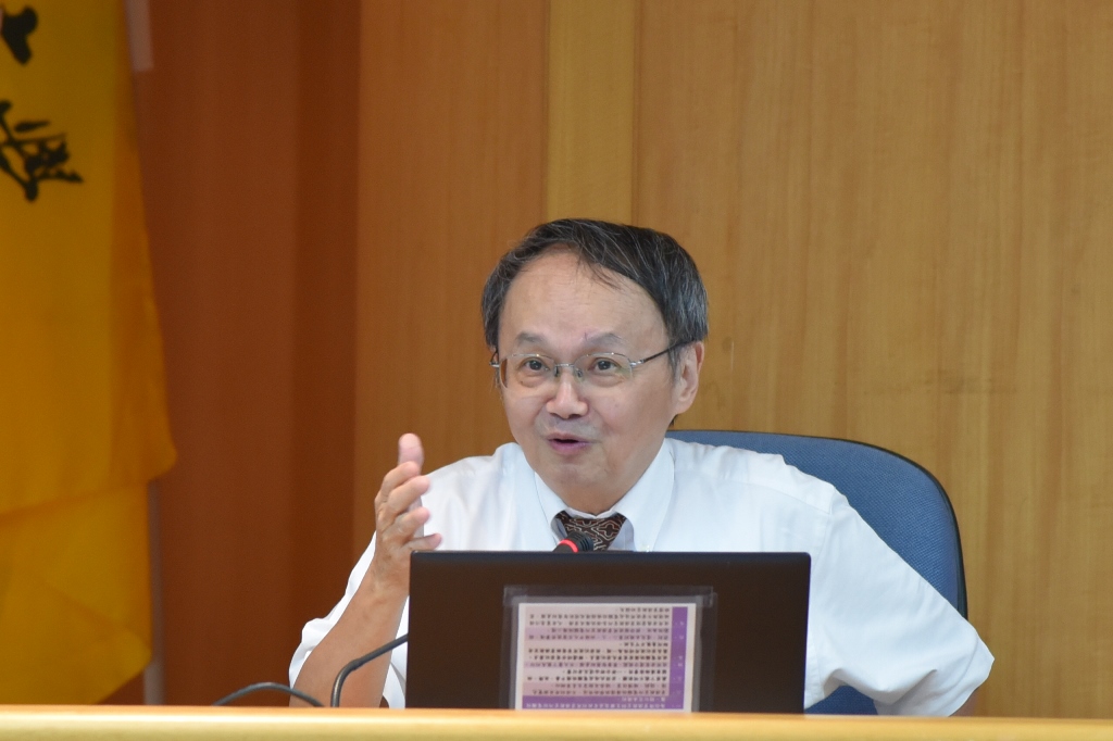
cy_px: 370
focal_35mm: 120
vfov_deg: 11.4
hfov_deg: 17.1
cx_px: 556
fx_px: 3709
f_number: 4
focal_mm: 120
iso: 1800
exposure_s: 1/60
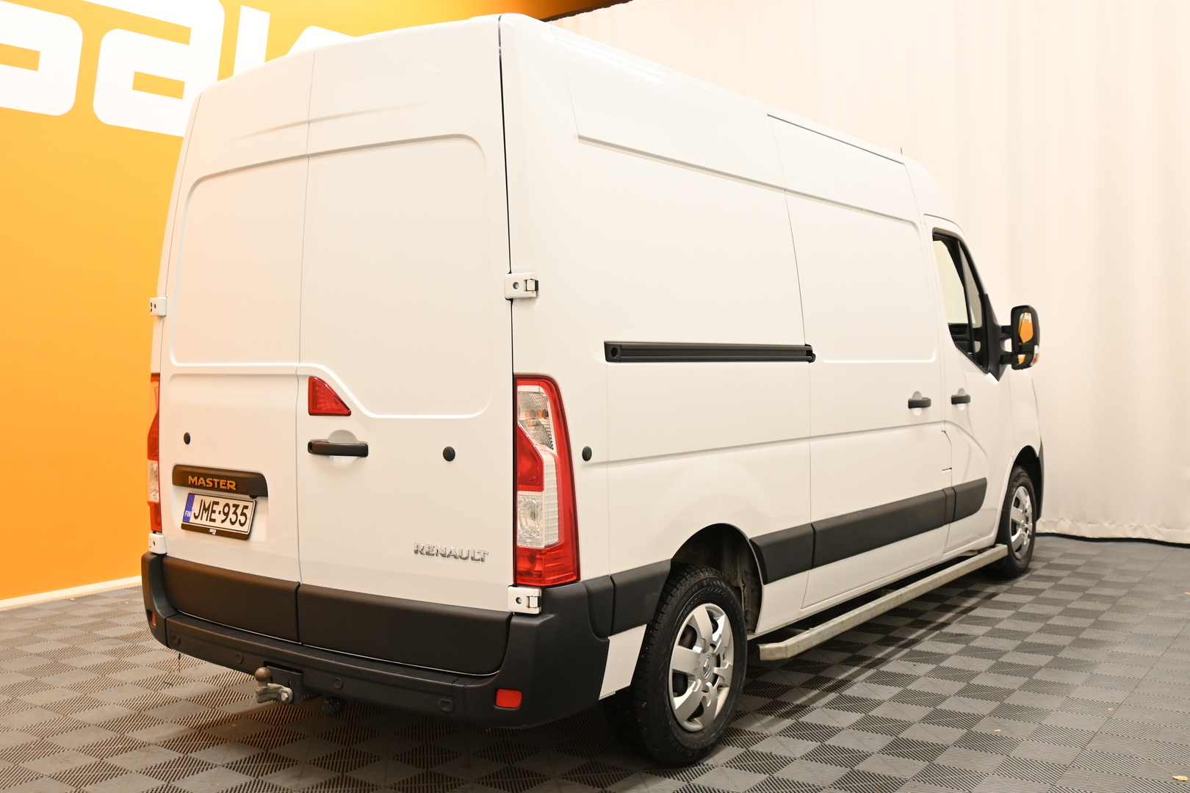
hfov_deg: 56.1
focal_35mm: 34
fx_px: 1116
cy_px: 396
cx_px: 595
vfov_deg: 39.1
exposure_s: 1/40
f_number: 5
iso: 1000
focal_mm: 22.5
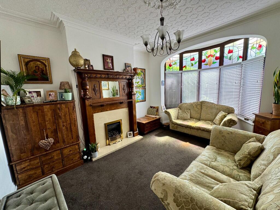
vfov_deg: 85.7
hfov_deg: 102.1
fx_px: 113
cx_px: 140
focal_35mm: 14
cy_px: 105
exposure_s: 1/99
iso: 64
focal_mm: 2.22
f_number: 2.2
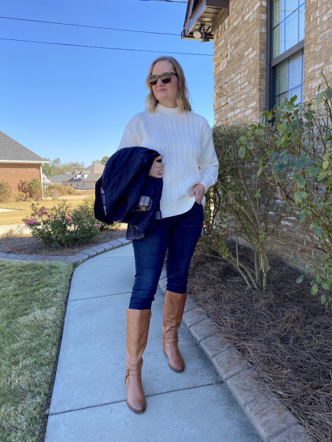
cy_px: 221
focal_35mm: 26
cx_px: 166
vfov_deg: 67.3
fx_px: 332
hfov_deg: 53.1
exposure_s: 1/738
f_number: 1.8
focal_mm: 4.25
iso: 32
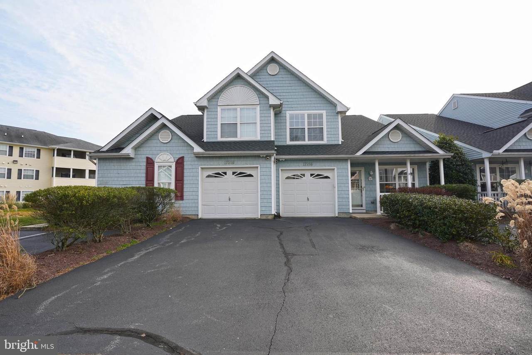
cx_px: 266
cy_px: 178
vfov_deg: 73.7
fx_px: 236
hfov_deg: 96.7
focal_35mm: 16
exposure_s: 1/160
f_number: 6.3
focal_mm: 16
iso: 100
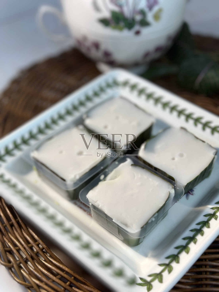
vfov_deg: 39.7
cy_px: 146
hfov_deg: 30.3
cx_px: 110
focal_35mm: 48
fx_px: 405
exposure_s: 1/112
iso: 64
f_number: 1.78
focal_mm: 6.86
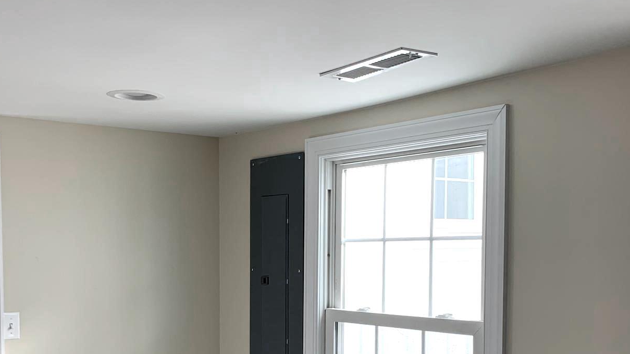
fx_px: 802
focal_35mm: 48
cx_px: 269
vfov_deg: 24.4
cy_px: 301
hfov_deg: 42.8
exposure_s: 1/121
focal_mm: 4.25
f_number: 1.8
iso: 50
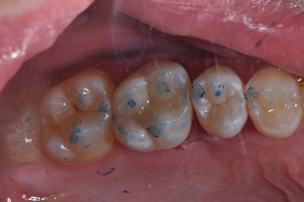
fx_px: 1328
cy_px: 101
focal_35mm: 158
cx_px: 152
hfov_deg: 13.1
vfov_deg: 8.7
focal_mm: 105
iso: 200
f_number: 32
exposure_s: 1/125
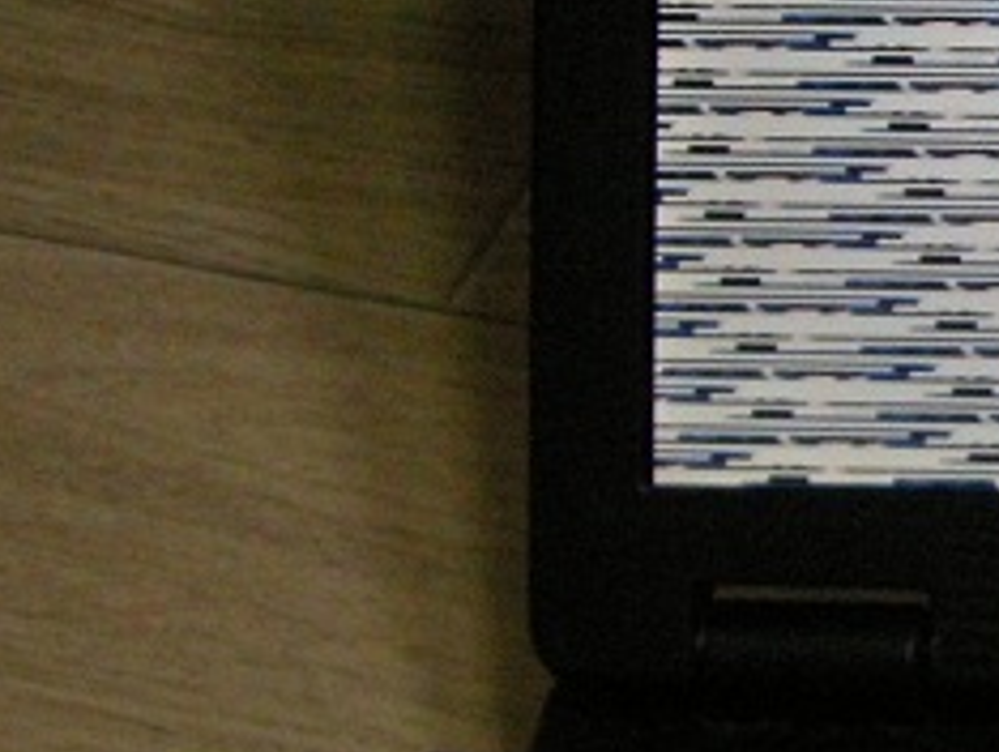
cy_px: 184
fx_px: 4420
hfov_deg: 11.5
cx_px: 2079
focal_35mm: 153
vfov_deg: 9.7
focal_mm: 7.5
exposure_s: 1/49
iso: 400
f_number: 3
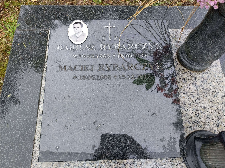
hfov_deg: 67.3
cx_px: 112
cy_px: 84
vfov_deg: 53.1
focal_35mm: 26
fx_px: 169
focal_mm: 4
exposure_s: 1/119
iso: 25
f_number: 1.8
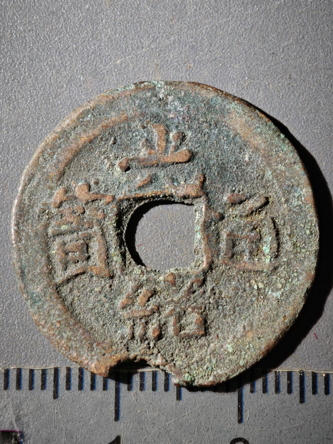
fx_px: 1398
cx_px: 166
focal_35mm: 109
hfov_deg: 13.6
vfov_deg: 18.0
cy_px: 222
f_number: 2
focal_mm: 9
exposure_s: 1/100
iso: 200
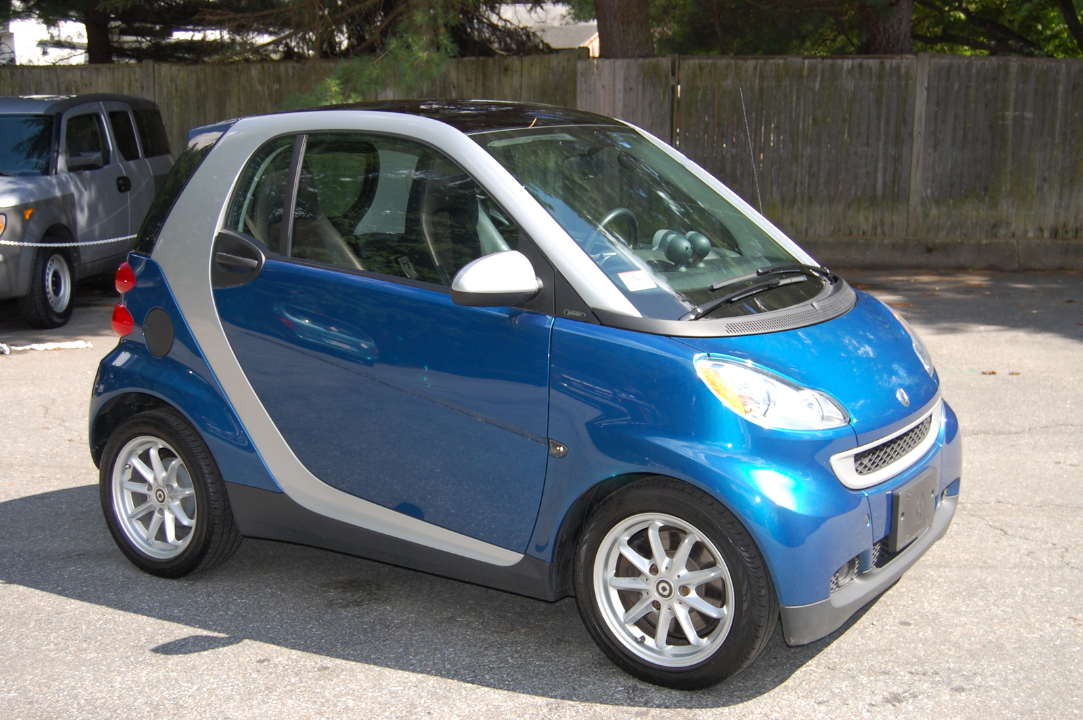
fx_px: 1398
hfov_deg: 42.4
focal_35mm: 46
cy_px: 360
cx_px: 542
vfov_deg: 28.9
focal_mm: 31
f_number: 5.6
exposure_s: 1/500
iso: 320
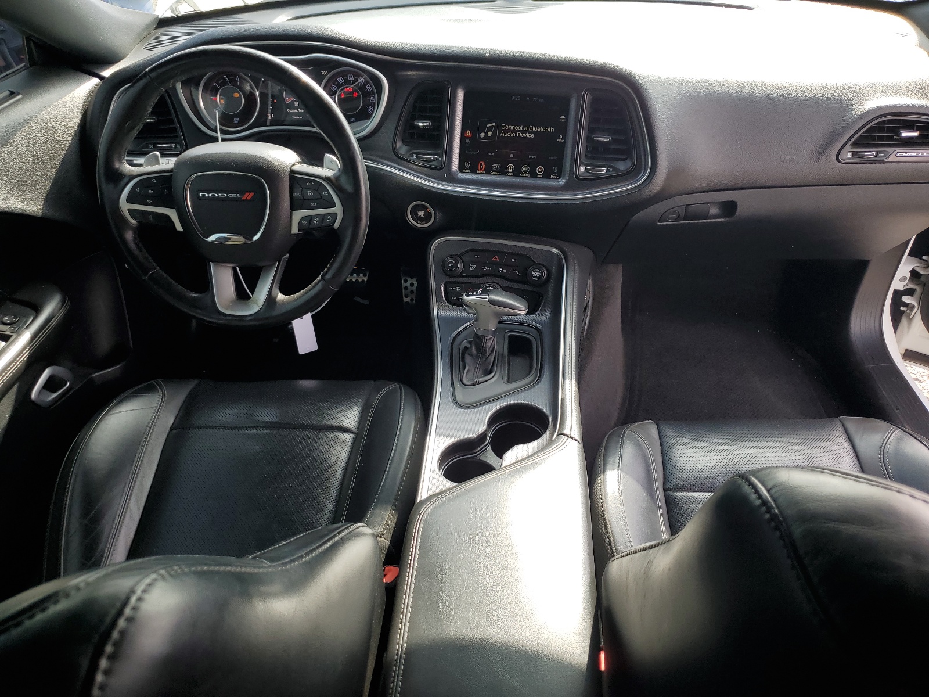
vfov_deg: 53.1
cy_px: 348
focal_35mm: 26
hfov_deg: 67.3
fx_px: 698
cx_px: 464
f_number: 1.5
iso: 50
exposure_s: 1/400
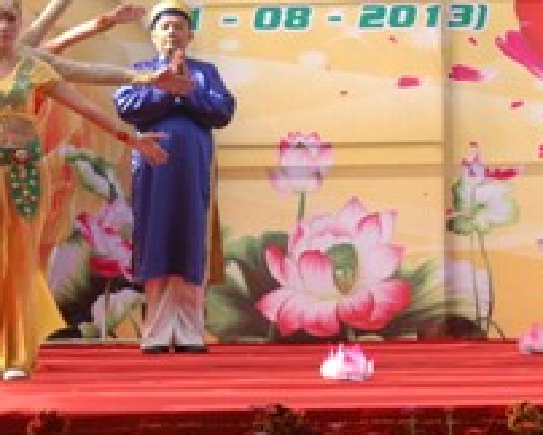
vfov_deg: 8.7
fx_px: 2863
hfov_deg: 10.7
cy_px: 56
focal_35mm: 178
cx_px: -75
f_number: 5.6
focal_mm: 40
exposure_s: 1/125
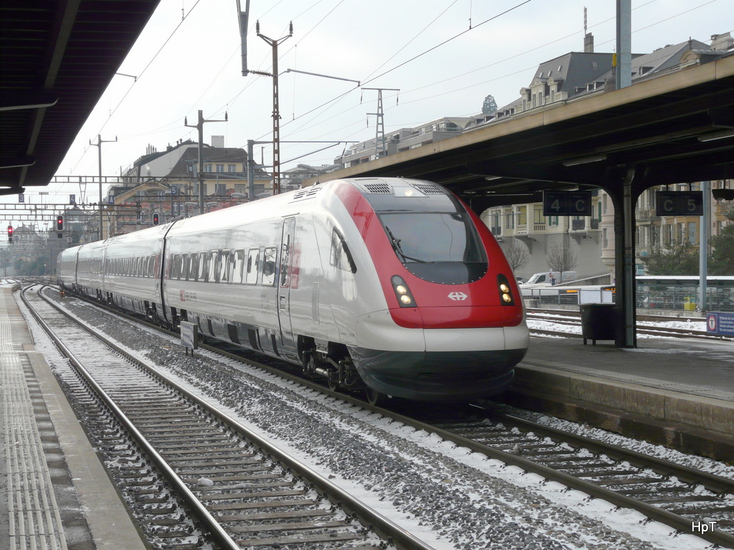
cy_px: 275
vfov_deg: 23.7
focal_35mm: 62
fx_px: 1315
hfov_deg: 31.2
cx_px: 367
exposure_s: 1/250
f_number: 5
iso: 100
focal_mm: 10.2
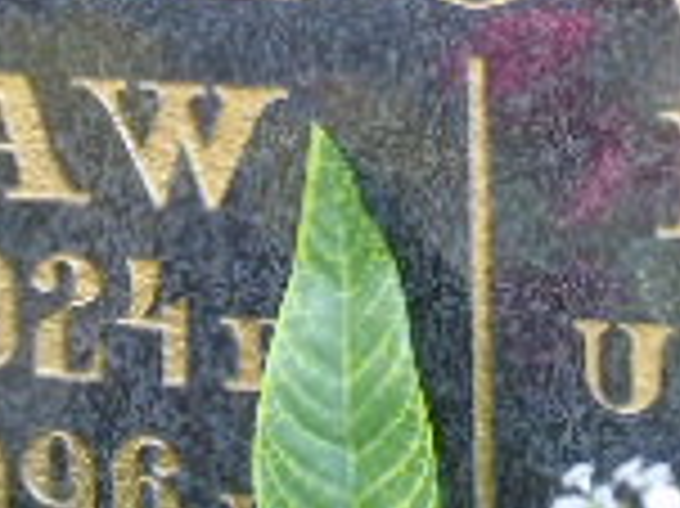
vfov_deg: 2.8
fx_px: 10344
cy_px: 153
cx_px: 576
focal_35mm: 527
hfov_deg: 3.8
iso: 80
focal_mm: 22
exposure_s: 1/40
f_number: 4.6
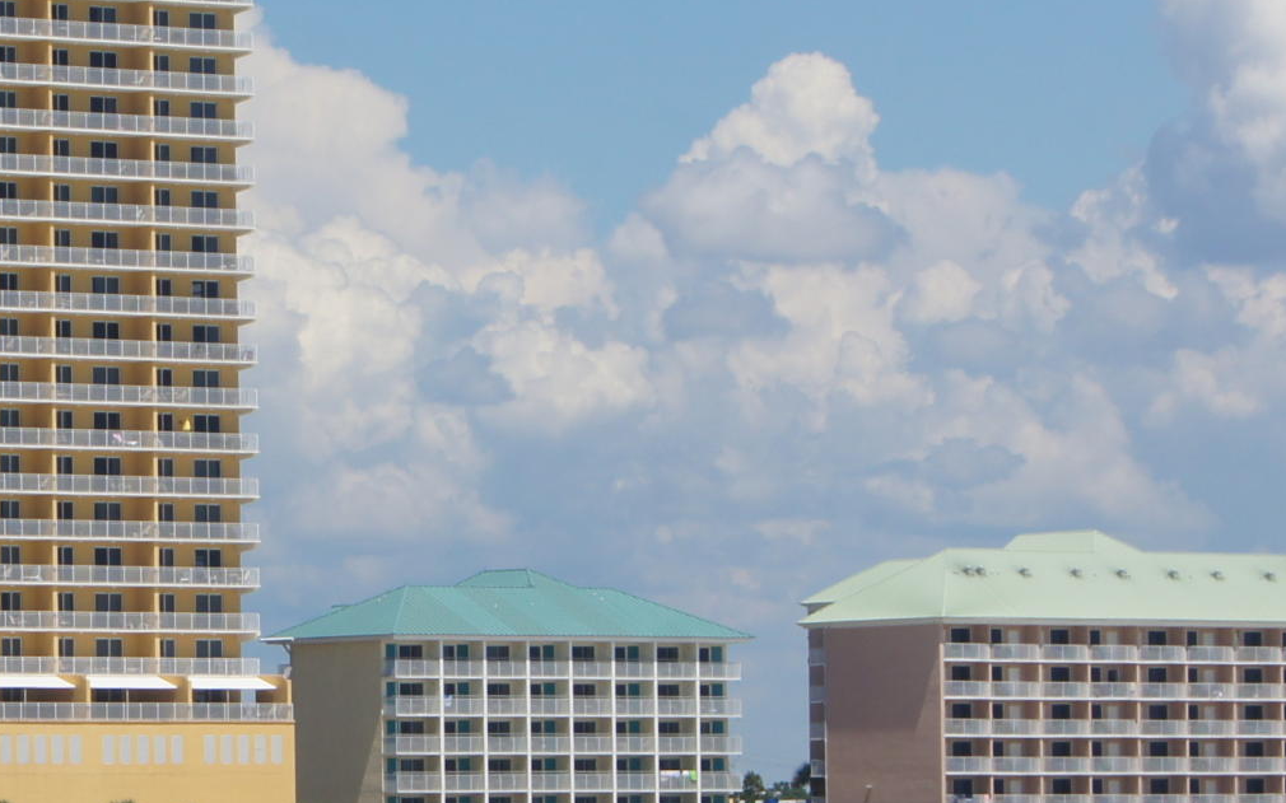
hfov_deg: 8.4
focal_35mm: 250
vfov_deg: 5.3
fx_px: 8744
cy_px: 510
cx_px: -60
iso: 100
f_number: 13
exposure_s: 1/200
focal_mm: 55
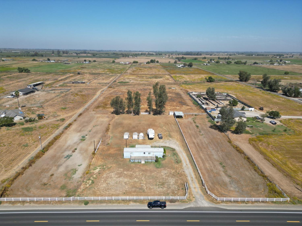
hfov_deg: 71.6
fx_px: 209
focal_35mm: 24
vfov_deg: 56.8
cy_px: 113
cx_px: 151
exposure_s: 1/3000
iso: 100
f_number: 1.7
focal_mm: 6.72
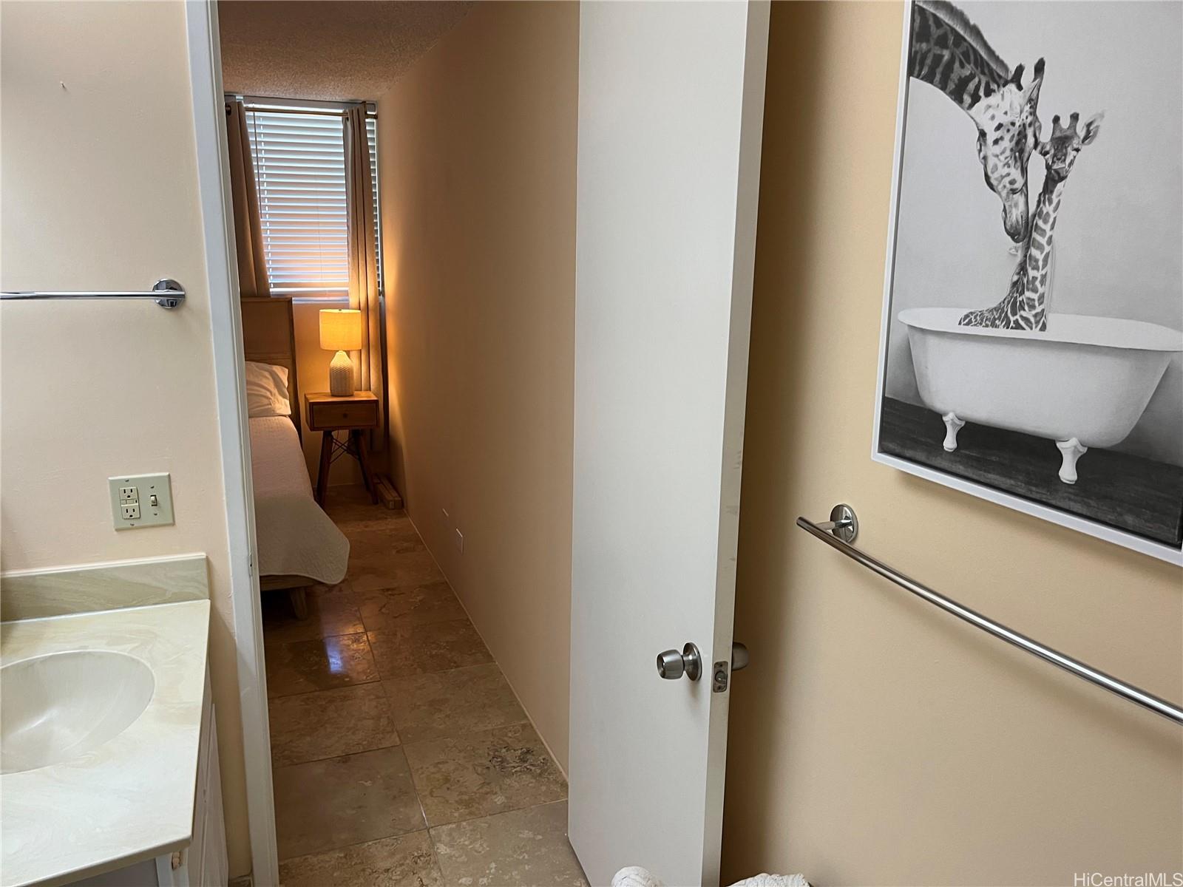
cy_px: 444
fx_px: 889
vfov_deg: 53.1
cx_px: 592
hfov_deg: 67.3
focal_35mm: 26
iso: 80
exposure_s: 1/60
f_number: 1.6
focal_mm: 5.1
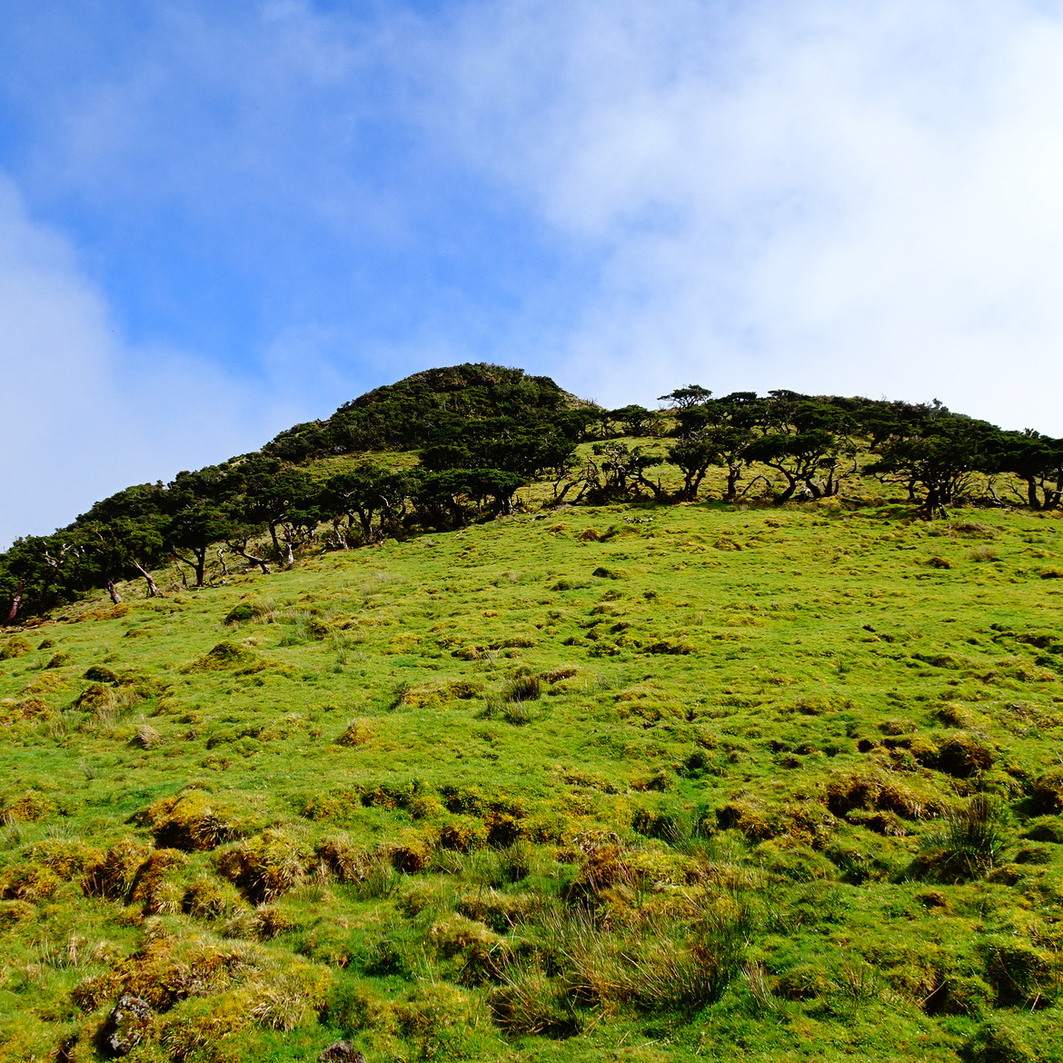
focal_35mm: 29
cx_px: 487
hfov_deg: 55.6
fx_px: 1008
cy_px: 532
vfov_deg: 55.6
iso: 80
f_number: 3.5
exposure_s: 1/800
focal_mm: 4.1
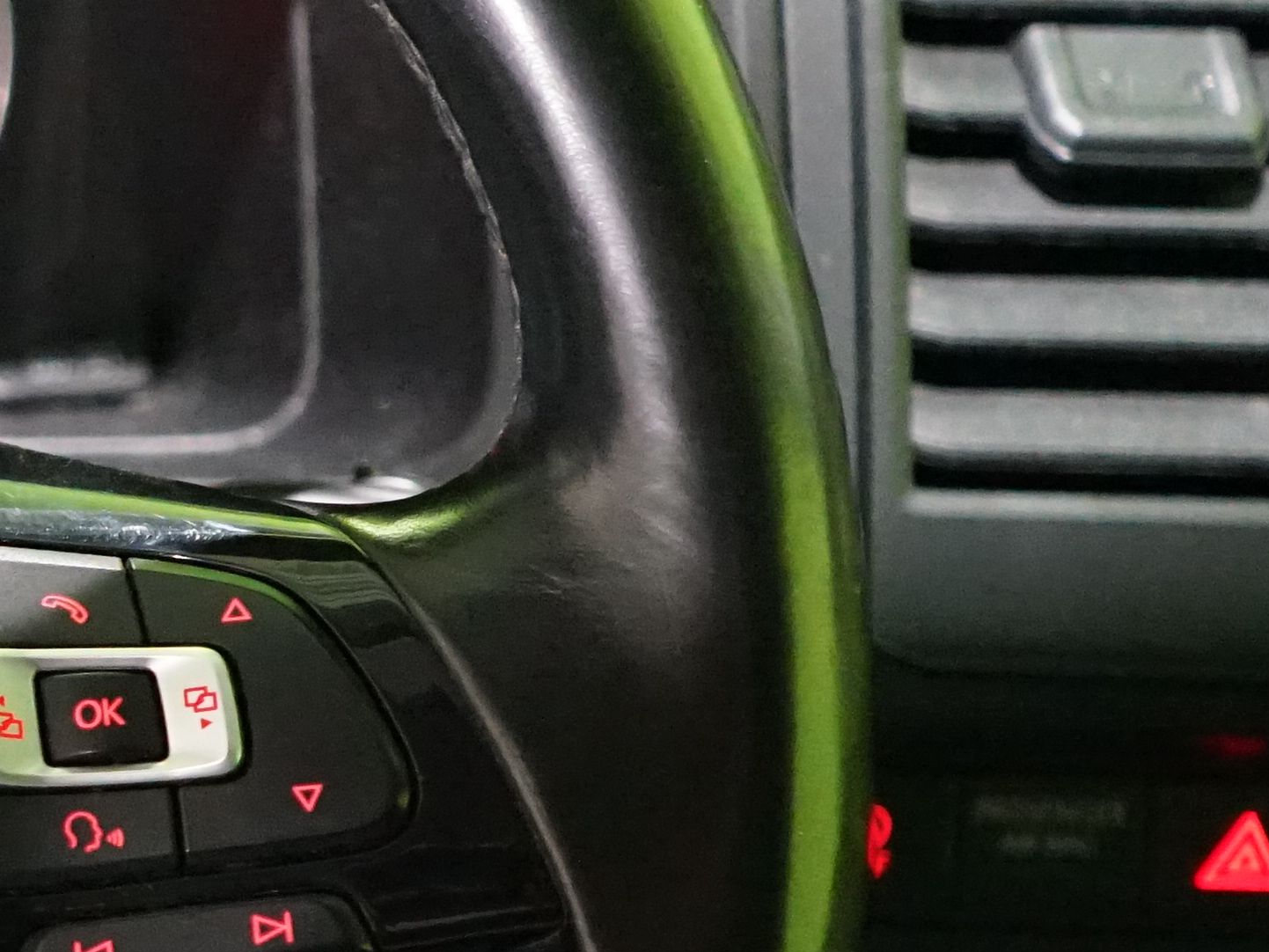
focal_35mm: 112
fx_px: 4107
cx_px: -936
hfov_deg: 15.4
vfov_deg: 13.2
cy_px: 718
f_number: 3.5
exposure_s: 1/80
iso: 6400
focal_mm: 28
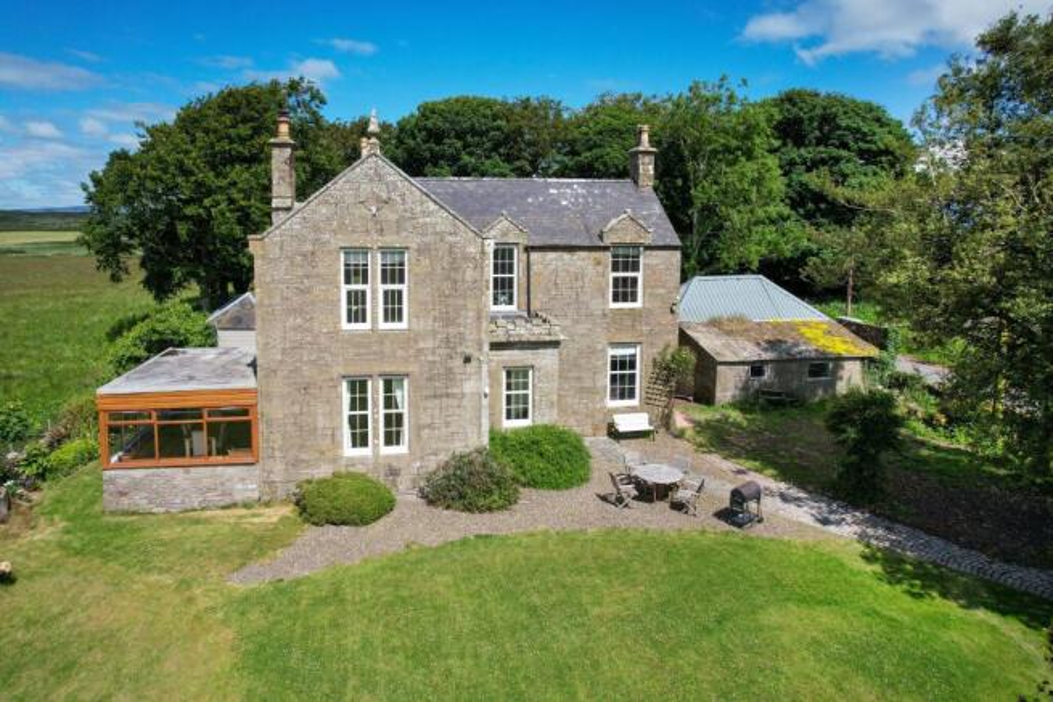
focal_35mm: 22
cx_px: 526
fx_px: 644
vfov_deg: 57.3
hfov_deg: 78.6
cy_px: 351
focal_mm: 8.38
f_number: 2.8
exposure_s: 1/240
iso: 100
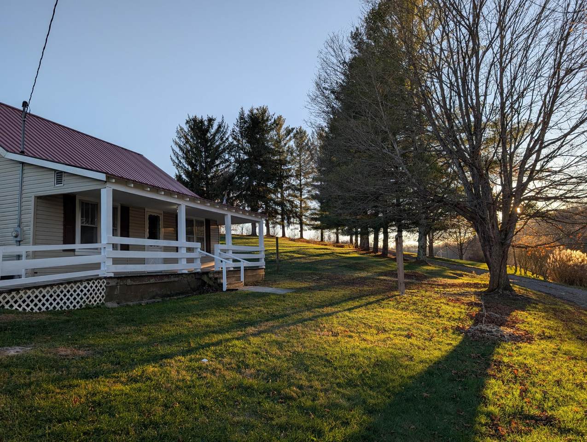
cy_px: 221
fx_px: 408
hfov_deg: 71.5
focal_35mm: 24
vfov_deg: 56.9
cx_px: 294
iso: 20
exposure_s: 1/452
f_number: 1.68
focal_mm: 6.9
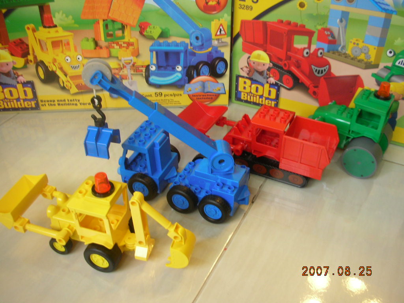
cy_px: 152
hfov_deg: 52.6
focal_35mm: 35
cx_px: 202
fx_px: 408
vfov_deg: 40.7
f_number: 3
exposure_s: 1/6.2
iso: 50
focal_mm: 5.8
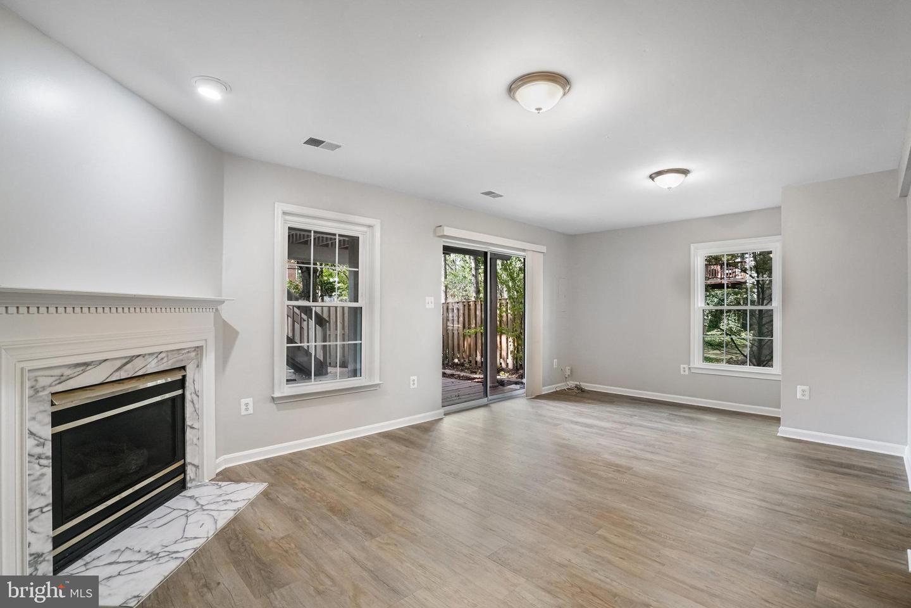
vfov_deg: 73.7
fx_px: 405
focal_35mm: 16
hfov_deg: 96.7
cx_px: 456
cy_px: 304
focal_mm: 16
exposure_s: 1/800
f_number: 8
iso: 1250
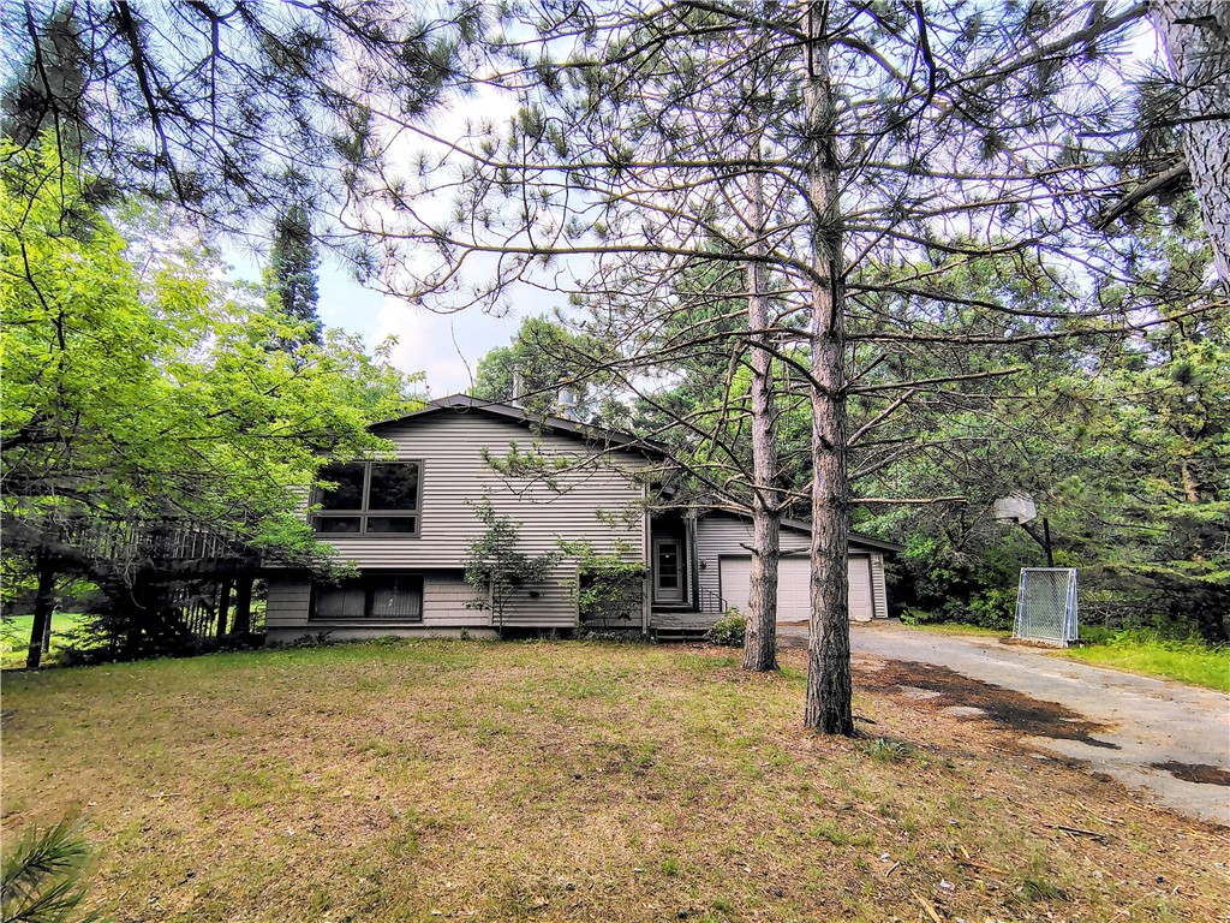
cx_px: 615
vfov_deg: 78.1
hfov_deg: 94.5
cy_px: 462
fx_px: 569
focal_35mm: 16
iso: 100
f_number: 2.2
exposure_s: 1/324
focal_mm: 2.13
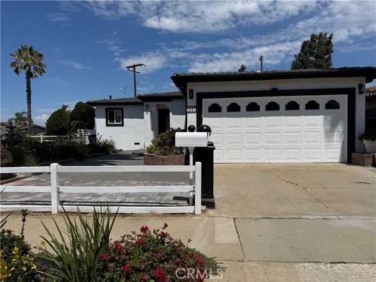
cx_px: 188
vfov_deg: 56.8
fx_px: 261
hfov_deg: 71.6
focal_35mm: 24
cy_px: 141
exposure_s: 1/12346
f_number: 1.78
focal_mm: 6.76
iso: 80
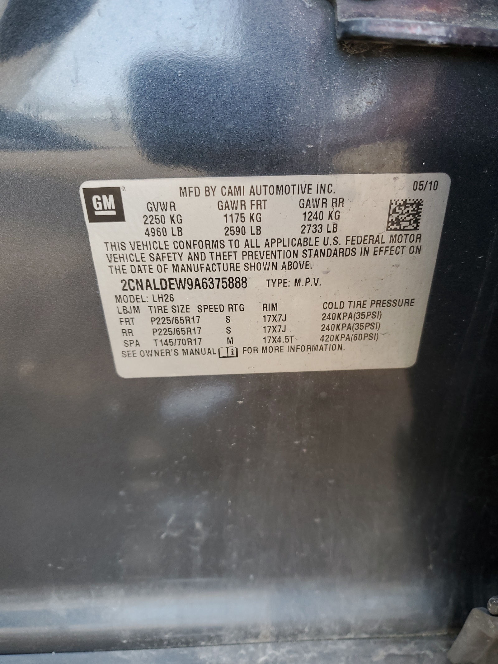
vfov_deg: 67.3
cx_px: 249
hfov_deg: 53.1
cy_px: 332
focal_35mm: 26
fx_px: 499
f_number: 1.5
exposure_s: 1/120
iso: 72
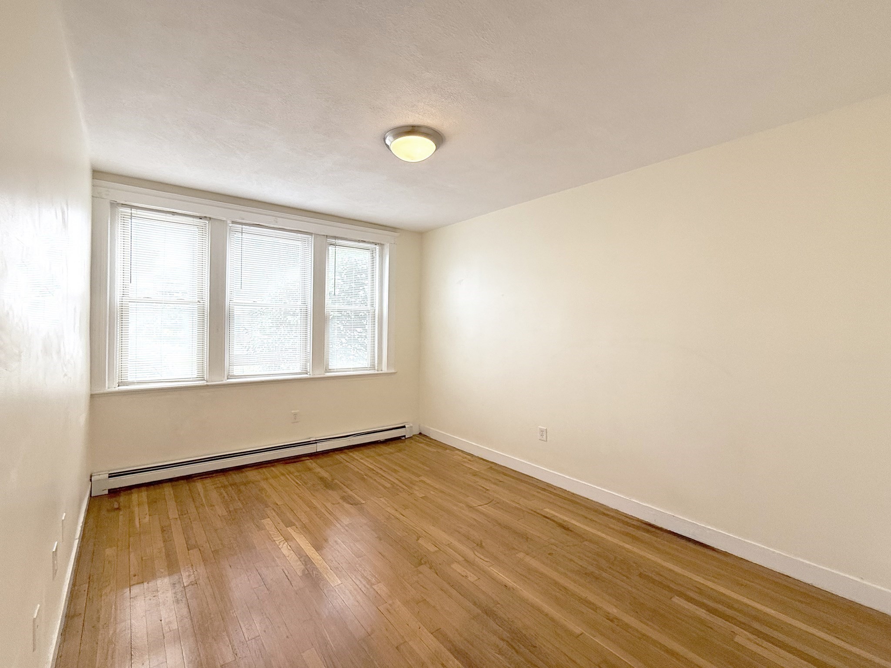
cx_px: 446
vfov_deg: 85.7
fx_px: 360
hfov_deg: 102.1
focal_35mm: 14
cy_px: 334
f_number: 2.2
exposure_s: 1/99
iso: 100
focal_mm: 2.22
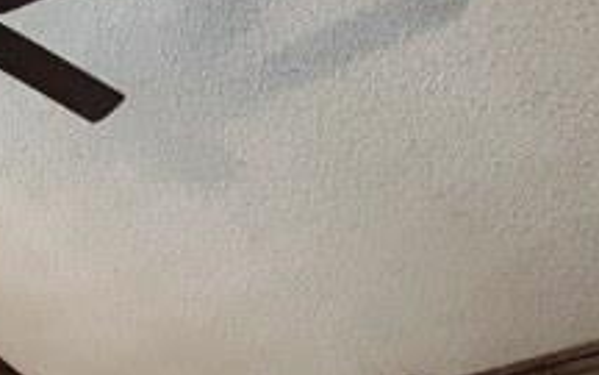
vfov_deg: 18.6
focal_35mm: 51
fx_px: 833
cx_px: -86
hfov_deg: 33.5
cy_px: 706
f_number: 1.8
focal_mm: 1.57
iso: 500
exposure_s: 1/60
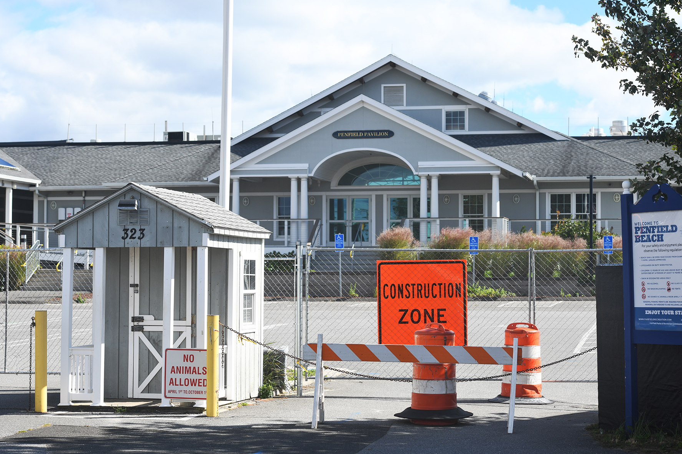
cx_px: 339
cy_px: 229
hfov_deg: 25.1
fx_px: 1534
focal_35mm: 81
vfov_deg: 16.9
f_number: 7.1
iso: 200
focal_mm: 80
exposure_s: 1/640
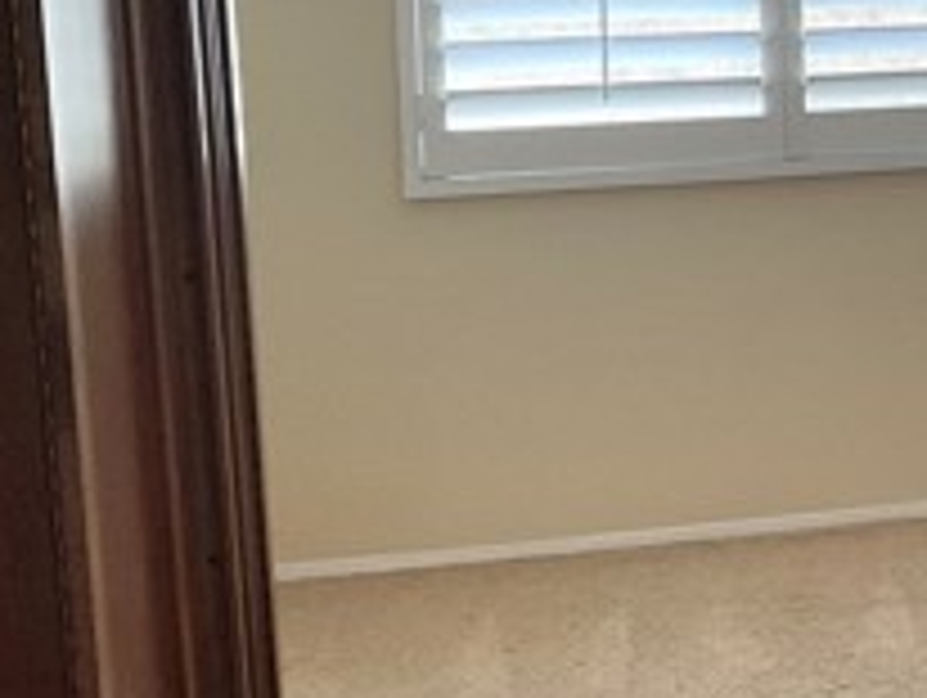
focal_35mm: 90
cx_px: 1359
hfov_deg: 19.2
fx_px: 2413
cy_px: -14
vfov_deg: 16.1
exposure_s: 1/120
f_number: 1.8
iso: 64
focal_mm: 3
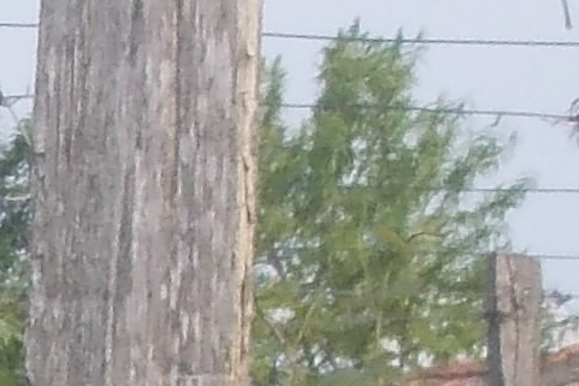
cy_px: 1059
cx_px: -1225
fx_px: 14334
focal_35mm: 891
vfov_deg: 1.5
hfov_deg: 2.3
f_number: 5.8
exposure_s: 1/200
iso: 80
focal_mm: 16
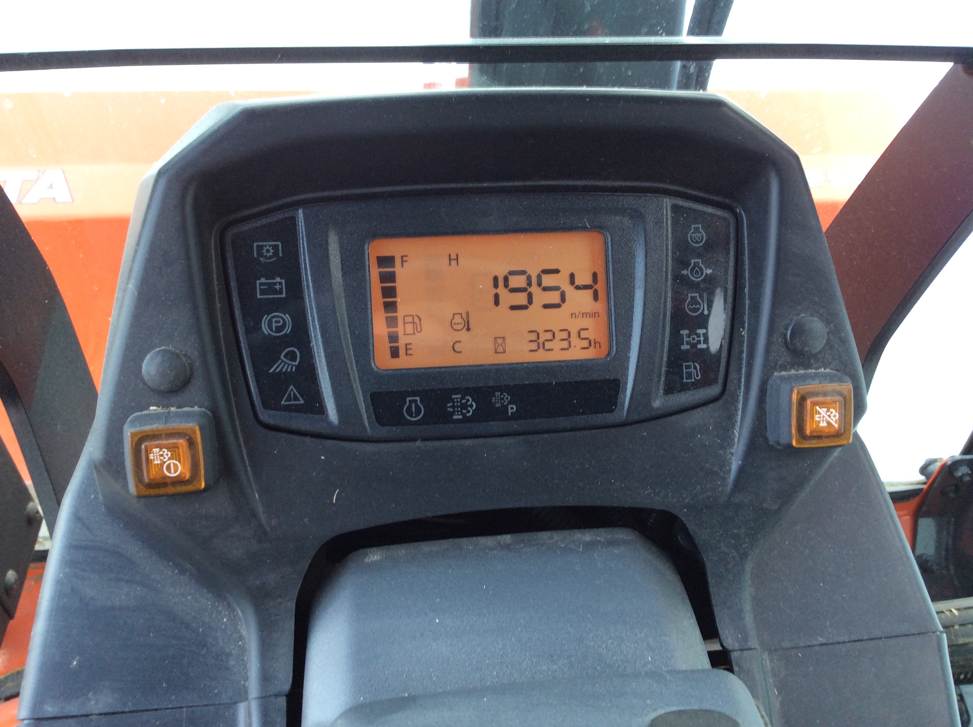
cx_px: 486
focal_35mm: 32
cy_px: 364
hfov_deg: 56.9
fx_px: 898
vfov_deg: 44.1
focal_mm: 3.3
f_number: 2.4
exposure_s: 1/24
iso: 40
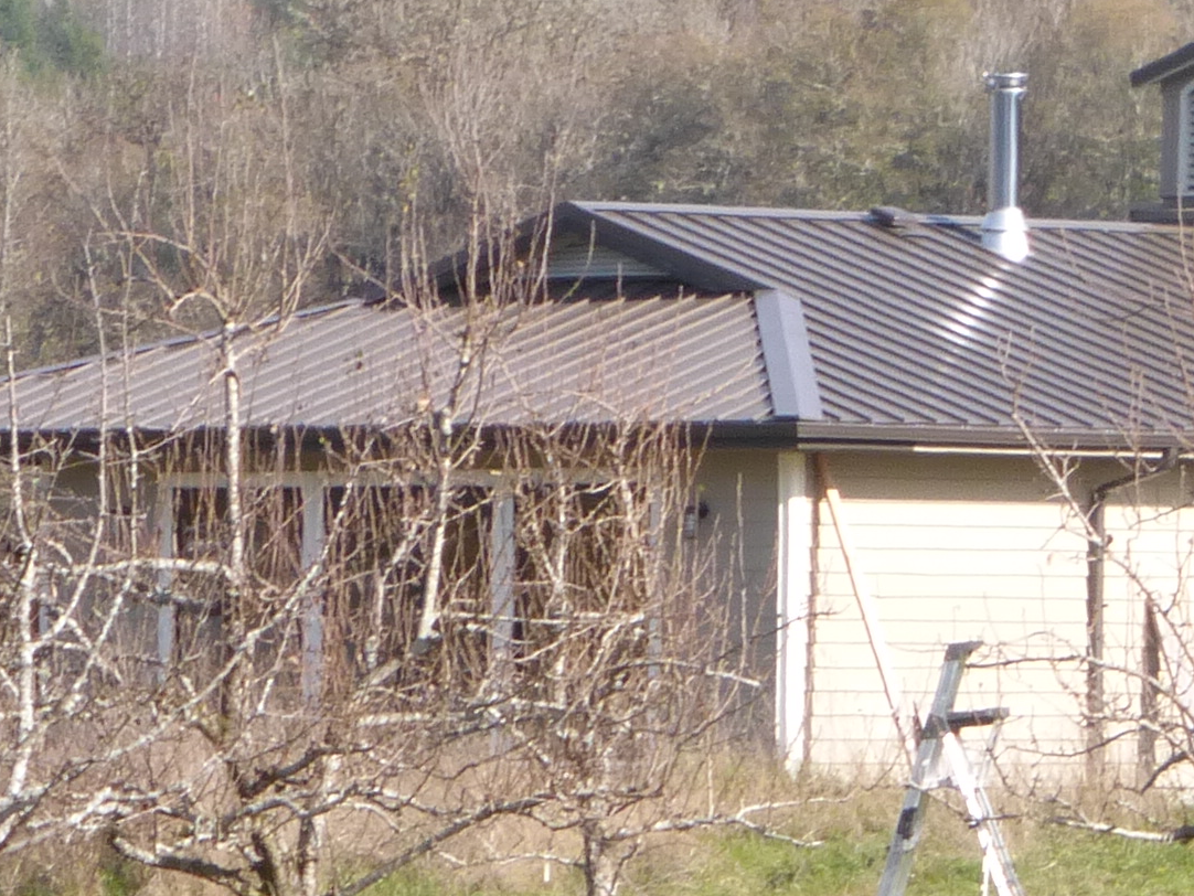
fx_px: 16008
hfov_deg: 4.2
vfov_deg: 3.2
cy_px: -93
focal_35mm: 464
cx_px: 2202
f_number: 5.3
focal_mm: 19.4
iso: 100
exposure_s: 1/250
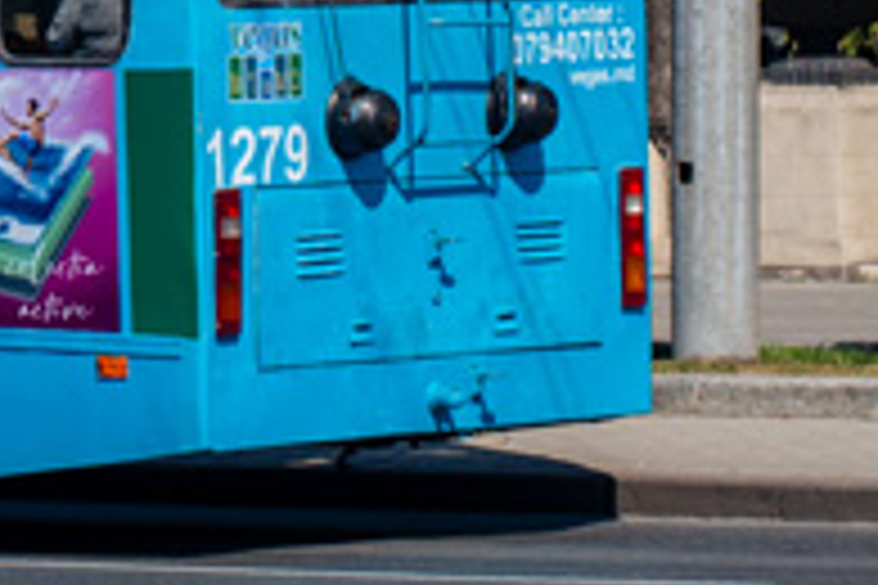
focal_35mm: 308
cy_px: -821
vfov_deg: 4.4
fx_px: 7511
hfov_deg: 6.3
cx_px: -1342
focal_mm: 50
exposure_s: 1/1600
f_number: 4.5
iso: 125
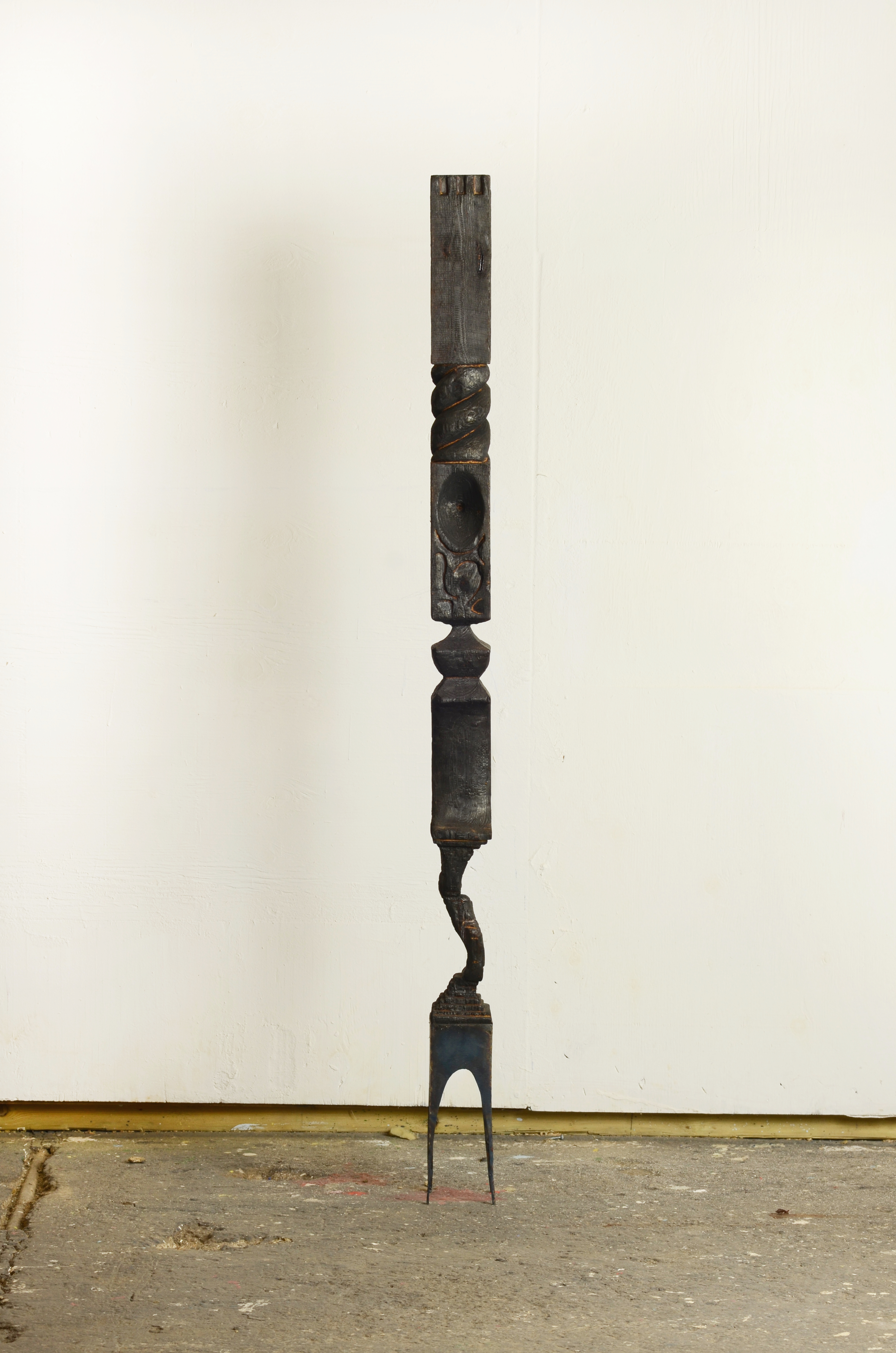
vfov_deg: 16.1
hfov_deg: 10.7
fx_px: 4781
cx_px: 448
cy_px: 676
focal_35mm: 128
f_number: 9
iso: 160
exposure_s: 1/6
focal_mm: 85
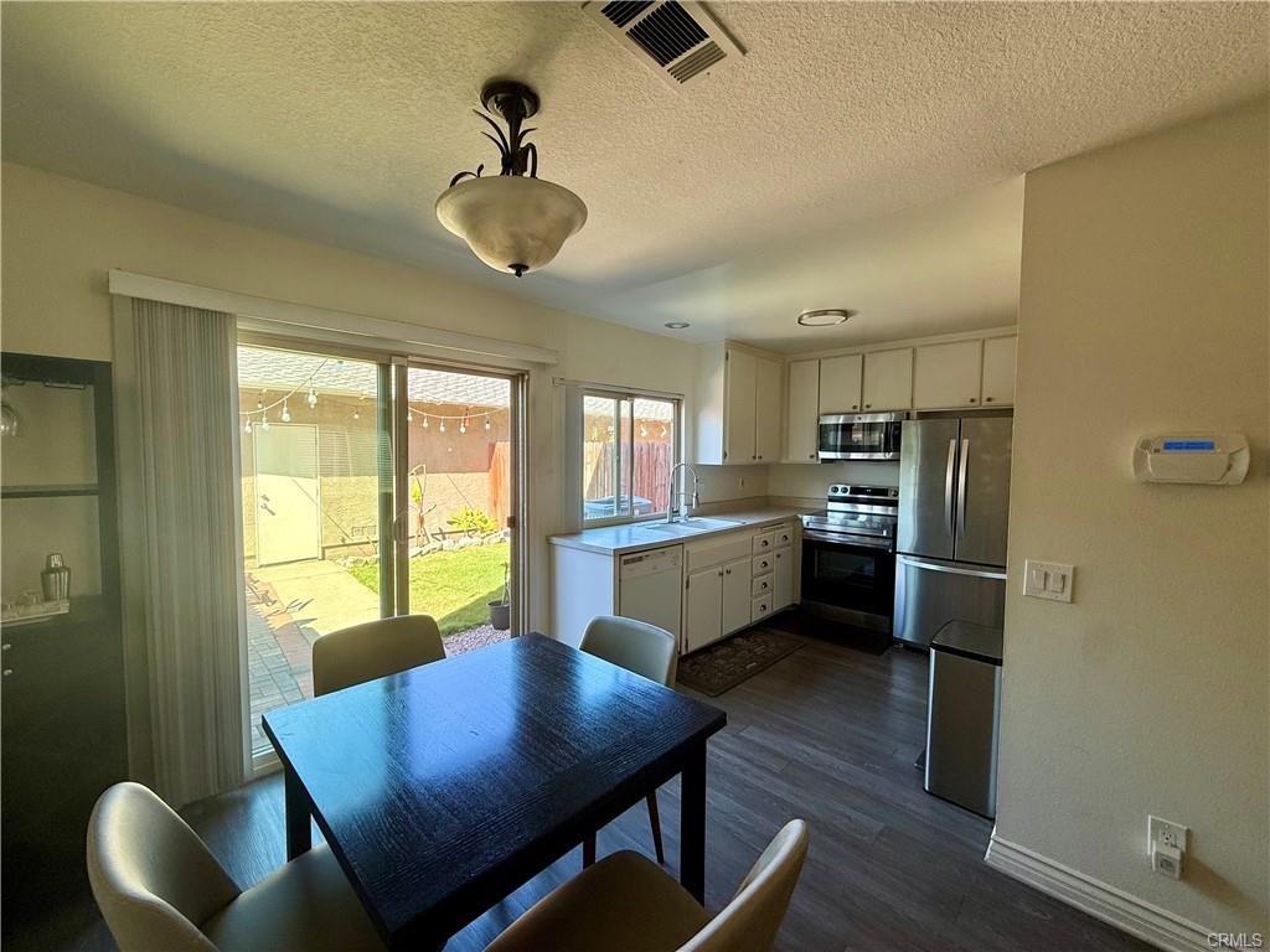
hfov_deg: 102.1
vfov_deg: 85.7
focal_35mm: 14
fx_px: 514
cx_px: 635
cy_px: 476
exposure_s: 1/99
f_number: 2.2
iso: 80
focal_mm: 2.22
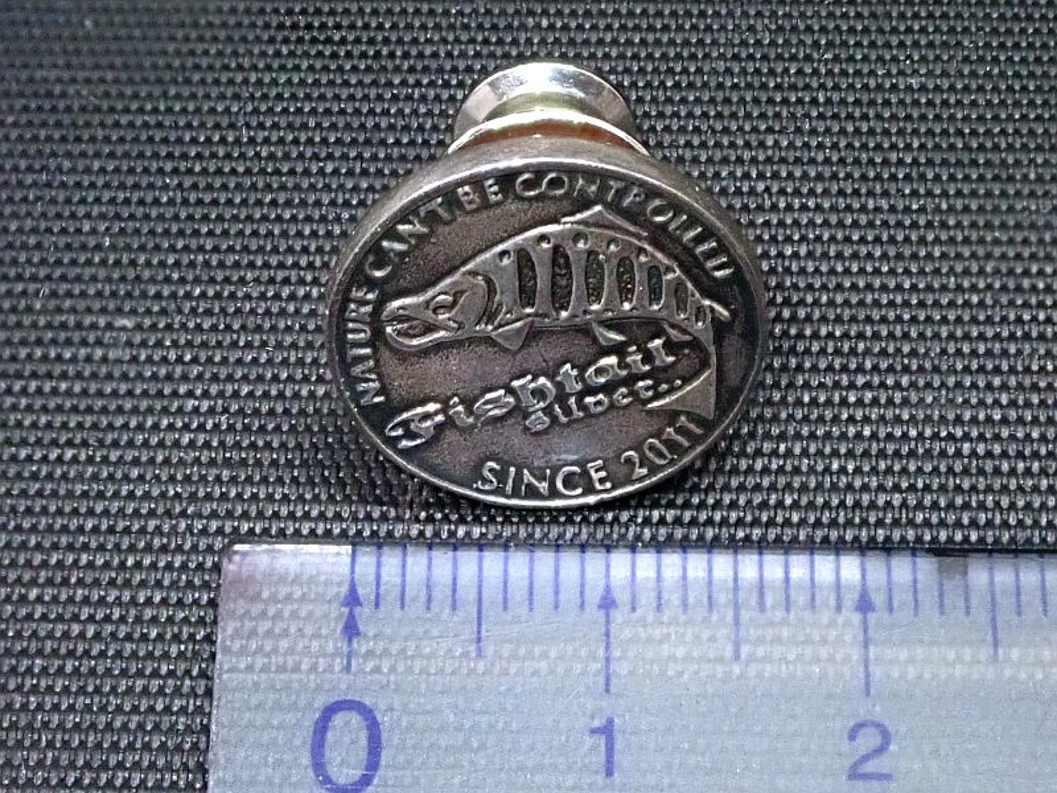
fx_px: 3054
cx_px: 528
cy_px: 396
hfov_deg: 19.6
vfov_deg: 14.8
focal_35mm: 100
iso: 1600
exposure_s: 1/20
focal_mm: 18
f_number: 6.3
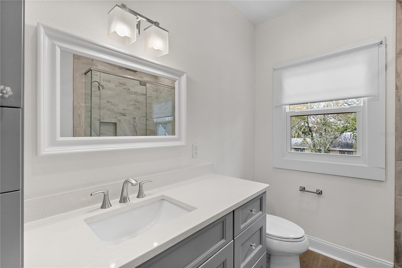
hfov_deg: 96.7
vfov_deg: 73.8
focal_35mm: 16
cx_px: 201
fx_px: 179
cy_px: 134
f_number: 4
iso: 1600
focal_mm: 16
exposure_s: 1/160
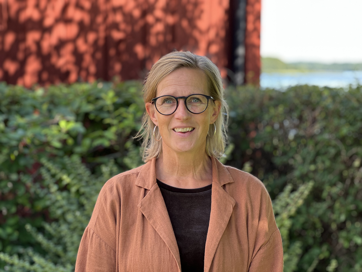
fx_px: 805
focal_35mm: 77
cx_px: 181
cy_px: 136
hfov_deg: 25.3
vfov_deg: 19.1
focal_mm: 9
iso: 64
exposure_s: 1/121
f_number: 2.8
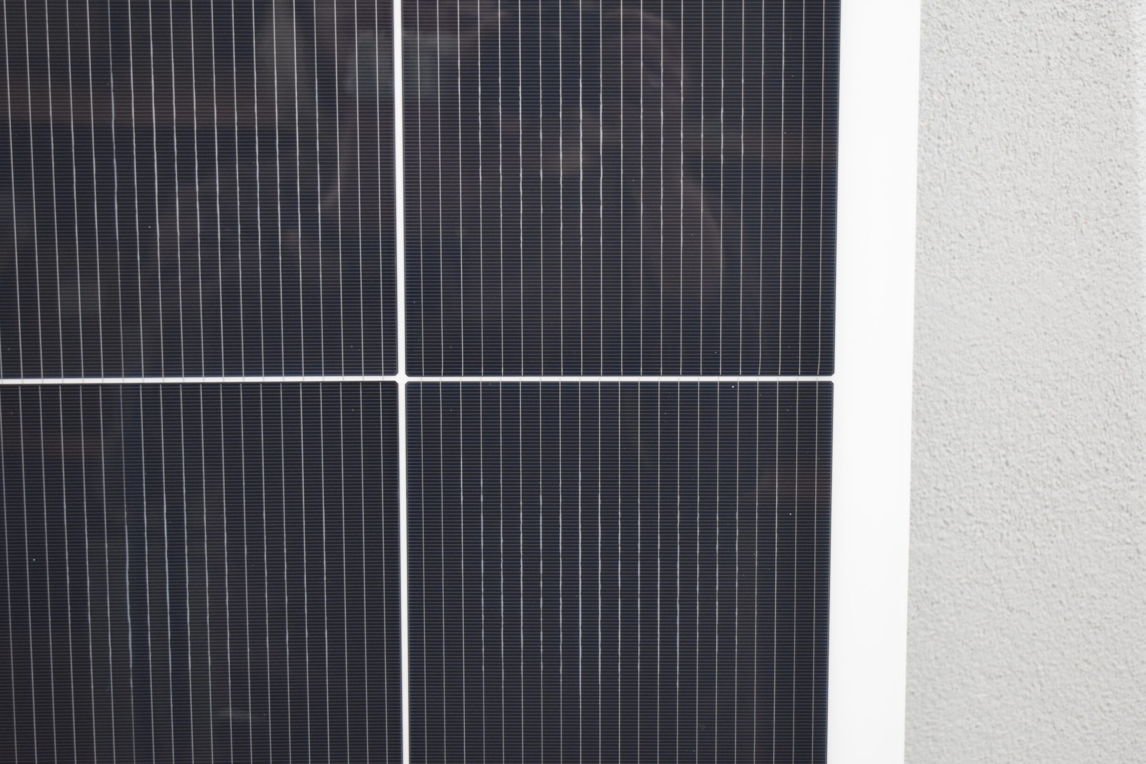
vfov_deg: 20.6
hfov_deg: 30.5
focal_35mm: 66
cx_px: 568
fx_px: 2101
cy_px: 391
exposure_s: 1/125
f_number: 5
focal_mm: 42
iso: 1100
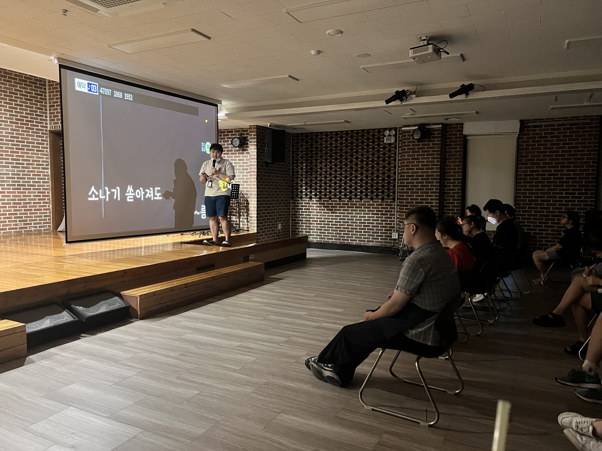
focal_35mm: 26
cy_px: 226
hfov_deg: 67.3
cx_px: 301
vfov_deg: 53.1
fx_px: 452
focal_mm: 5.7
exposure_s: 1/30
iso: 500
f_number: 1.5
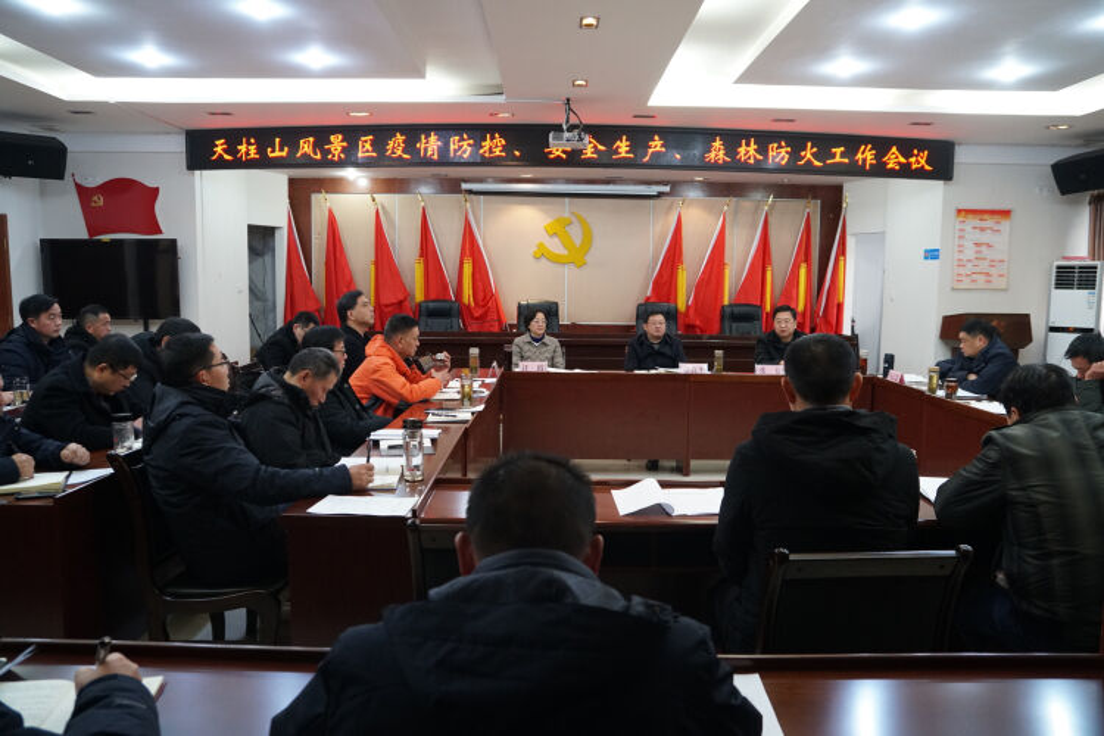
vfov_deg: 50.4
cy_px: 368
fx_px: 782
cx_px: 552
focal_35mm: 26
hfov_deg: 70.4
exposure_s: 1/60
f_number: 4
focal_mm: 17
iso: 1600
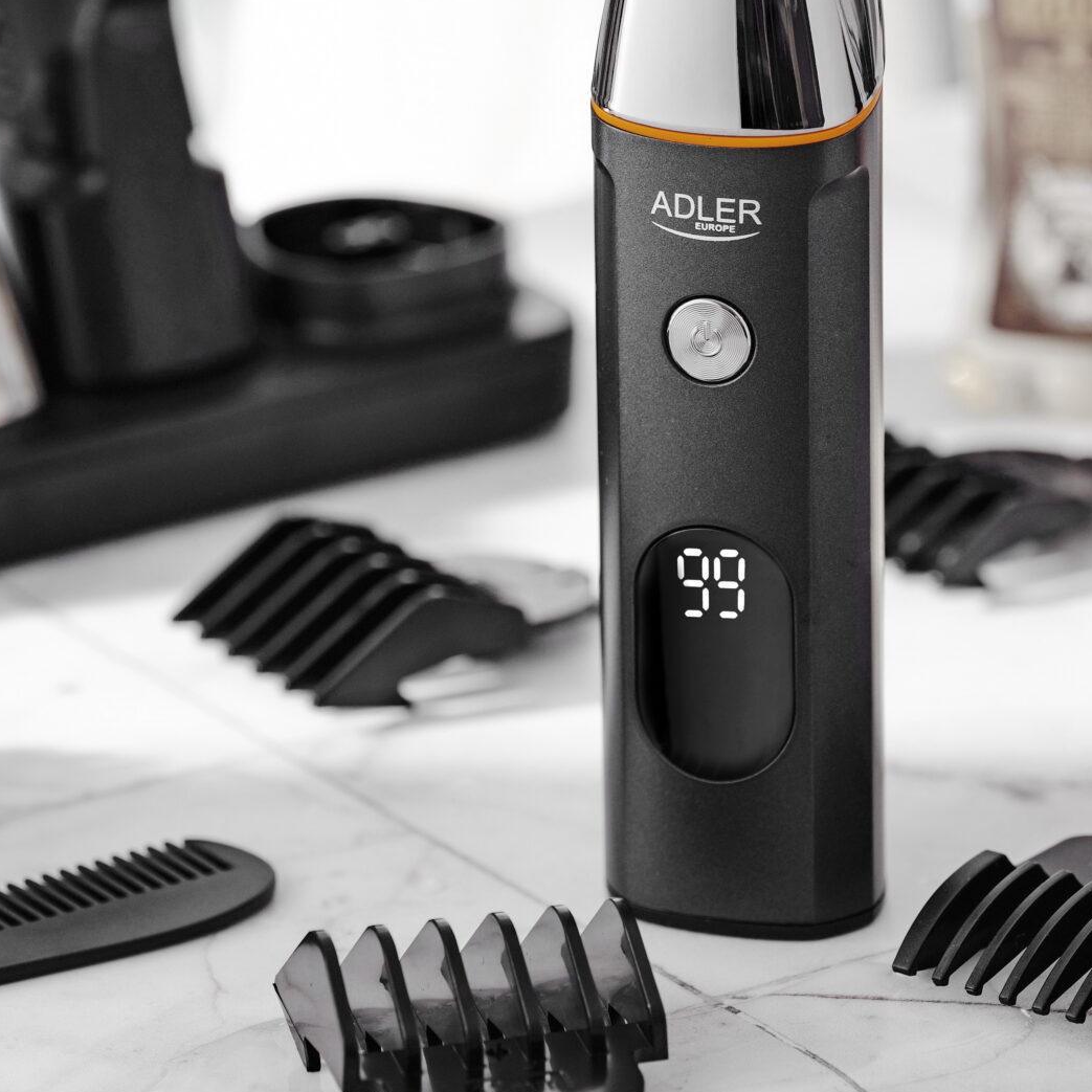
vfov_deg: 8.0
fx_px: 7816
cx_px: 359
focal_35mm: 219
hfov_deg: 8.0
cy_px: 234
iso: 160
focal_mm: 105
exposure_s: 1/30
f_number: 4.5
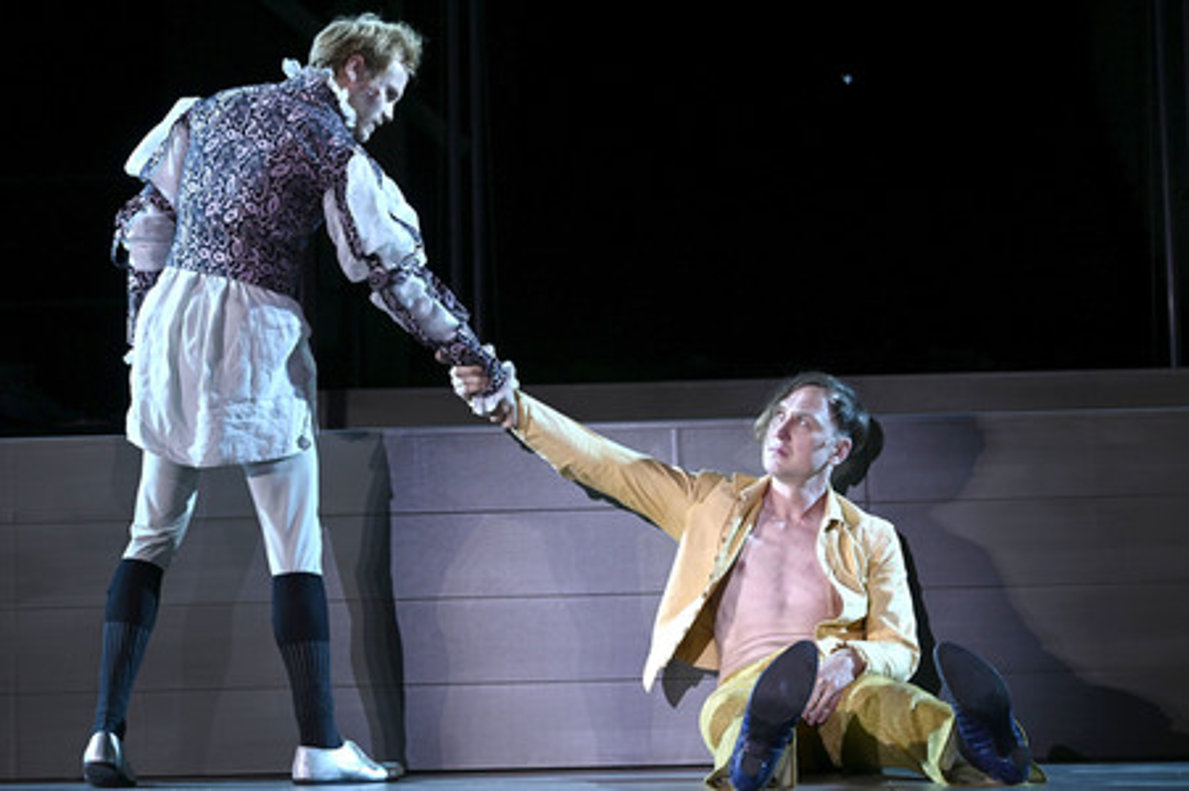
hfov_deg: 21.7
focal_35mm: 94
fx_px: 3102
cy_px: 396
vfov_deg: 14.5
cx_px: 594
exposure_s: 1/60
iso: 640
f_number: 6.3
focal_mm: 94
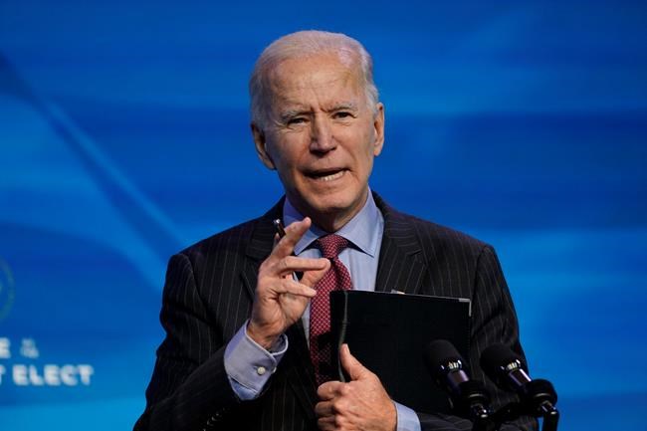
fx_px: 7187
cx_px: 324
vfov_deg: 3.4
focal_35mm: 400
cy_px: 216
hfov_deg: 5.2
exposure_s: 1/200
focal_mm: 400
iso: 2000
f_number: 5.6
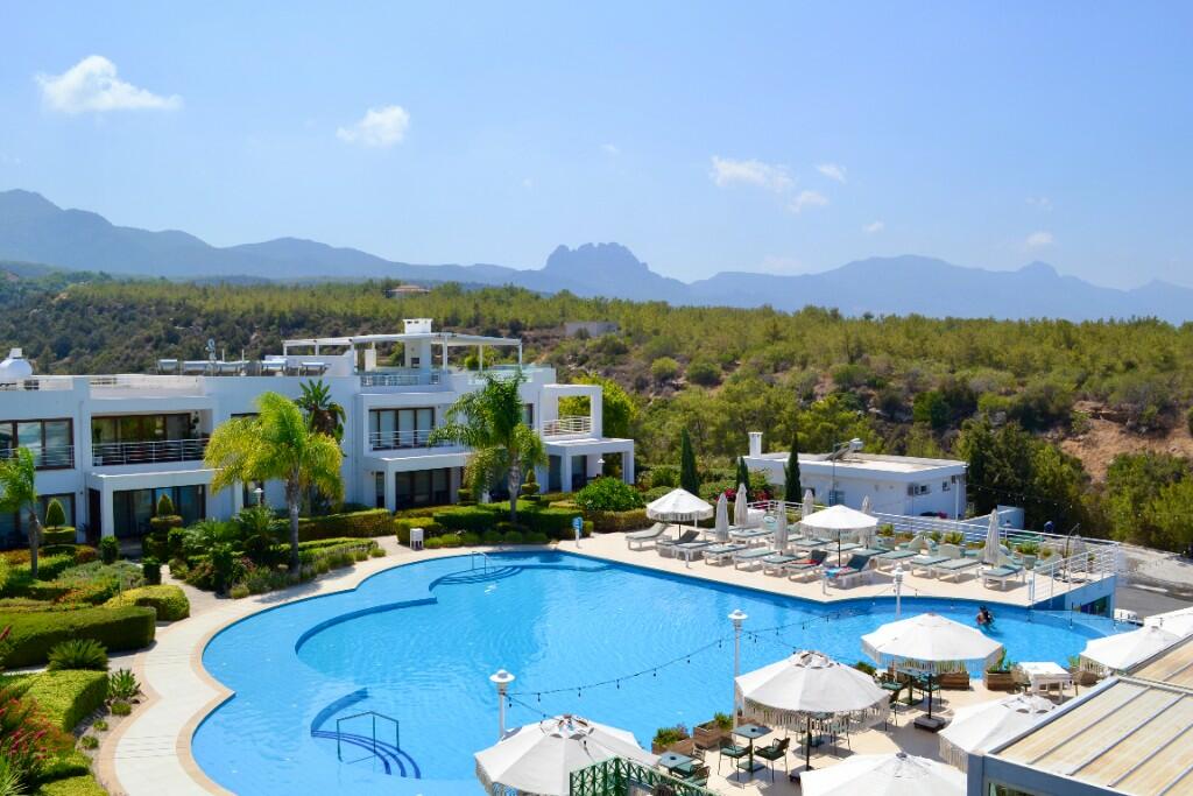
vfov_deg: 40.0
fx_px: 1094
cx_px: 596
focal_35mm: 33
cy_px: 398
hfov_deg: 57.2
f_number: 8
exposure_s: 1/250
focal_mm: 22
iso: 100
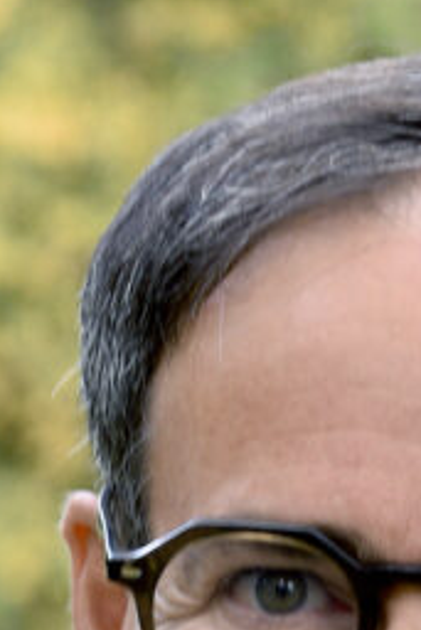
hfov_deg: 2.9
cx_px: 406
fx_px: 8268
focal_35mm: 472
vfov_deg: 4.3
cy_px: 1245
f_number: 9
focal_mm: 105
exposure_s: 1/125
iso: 400
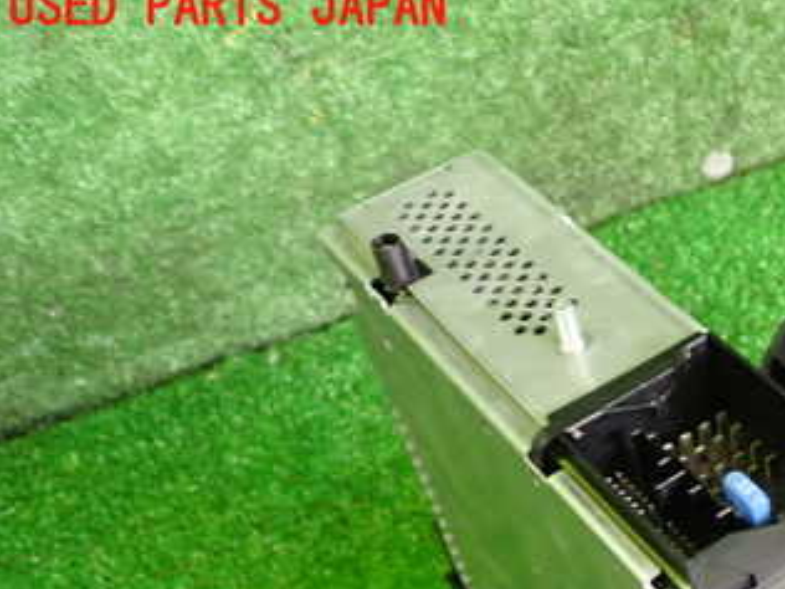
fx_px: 1293
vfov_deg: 24.9
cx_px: 740
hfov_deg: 31.8
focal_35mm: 57
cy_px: 537
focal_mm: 5.4
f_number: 2.3
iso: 640
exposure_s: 1/30
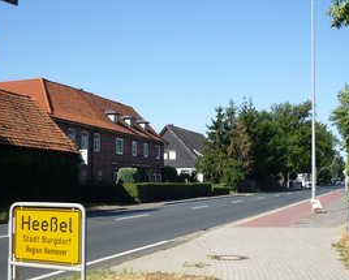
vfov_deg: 31.4
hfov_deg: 38.6
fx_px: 496
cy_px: 173
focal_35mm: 48
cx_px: 143
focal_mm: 5.5
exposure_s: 1/125
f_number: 8
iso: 100
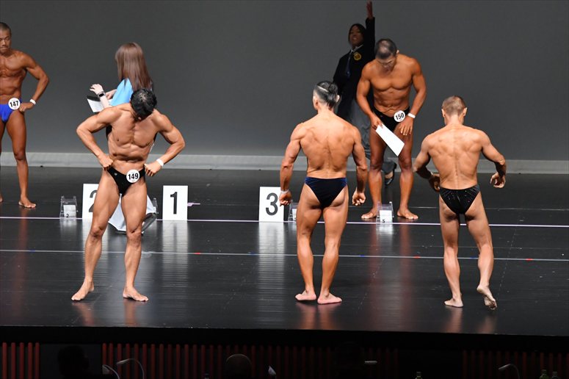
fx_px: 3555
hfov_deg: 9.2
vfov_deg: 6.1
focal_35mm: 225
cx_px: 284
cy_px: 190
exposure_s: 1/400
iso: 5000
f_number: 5.6
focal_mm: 150
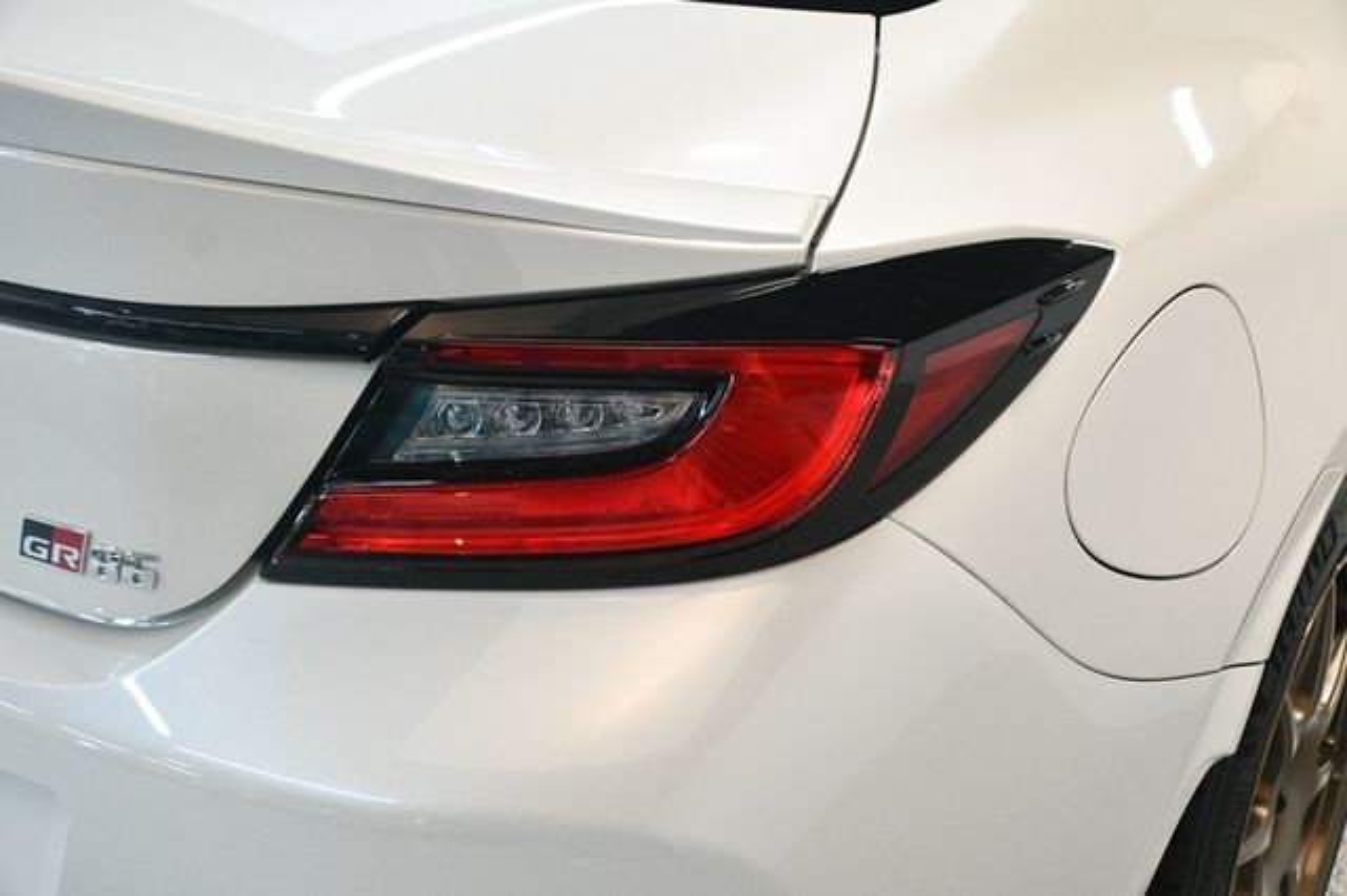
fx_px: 1683
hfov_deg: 43.6
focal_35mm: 45
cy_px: 448
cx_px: 674
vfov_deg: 29.8
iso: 2800
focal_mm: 30
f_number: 4
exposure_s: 1/125
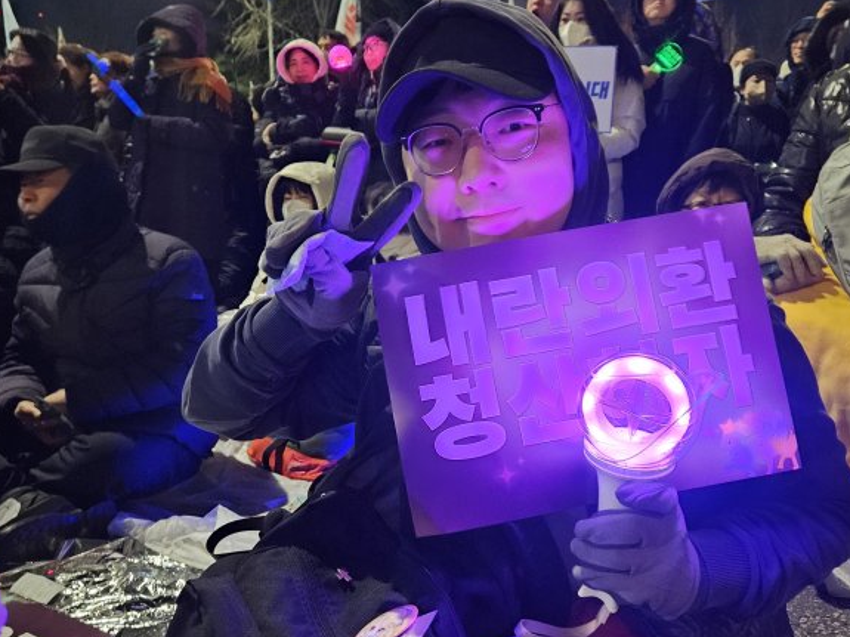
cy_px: 335
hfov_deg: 56.7
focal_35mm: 32
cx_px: 479
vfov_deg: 44.1
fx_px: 786
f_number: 1.8
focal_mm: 5.4
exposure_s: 1/24
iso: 800
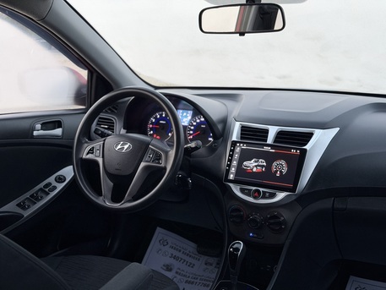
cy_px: 145
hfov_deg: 39.6
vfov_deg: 30.3
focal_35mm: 48
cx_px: 193
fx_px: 535
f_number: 1.78
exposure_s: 1/52
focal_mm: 6.76
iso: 250
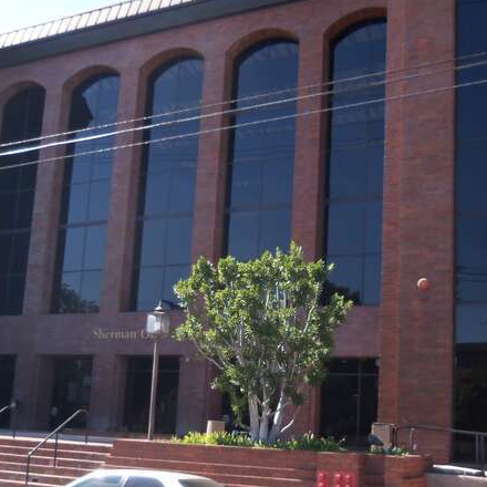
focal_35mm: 45
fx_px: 716
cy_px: 312
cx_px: 259
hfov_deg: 37.5
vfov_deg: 37.3
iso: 64
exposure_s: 1/160
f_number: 3.9
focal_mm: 5.1
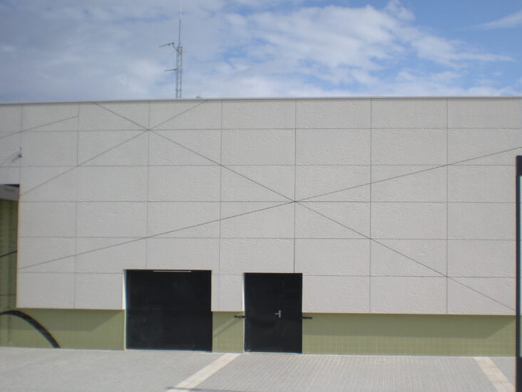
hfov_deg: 36.0
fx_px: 799
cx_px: 314
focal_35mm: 53
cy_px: 233
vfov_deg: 27.5
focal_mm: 6.3
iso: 64
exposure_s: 1/864
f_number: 4.6
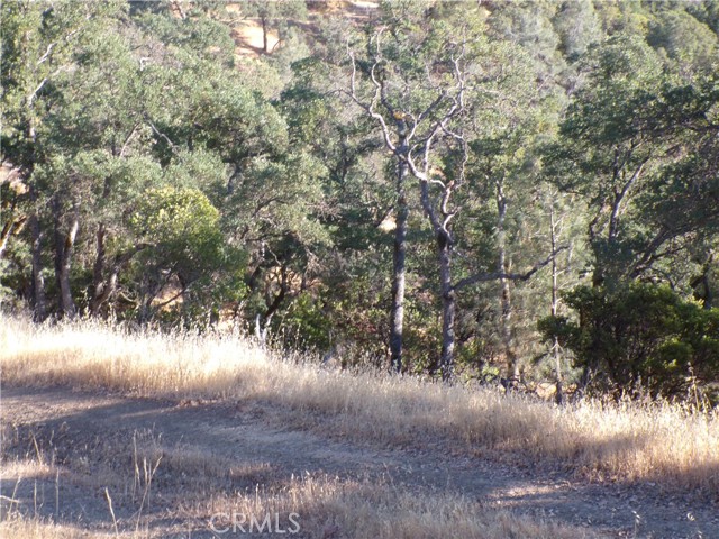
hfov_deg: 29.8
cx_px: 360
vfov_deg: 22.6
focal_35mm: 65
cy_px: 270
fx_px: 1350
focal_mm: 11.6
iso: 165
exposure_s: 1/60
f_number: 7.4
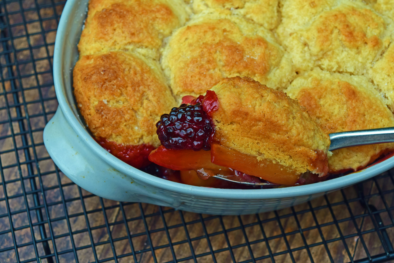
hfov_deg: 24.6
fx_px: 903
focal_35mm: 82
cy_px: 132
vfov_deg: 16.6
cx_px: 197
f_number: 8
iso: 360
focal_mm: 55
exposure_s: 1/250
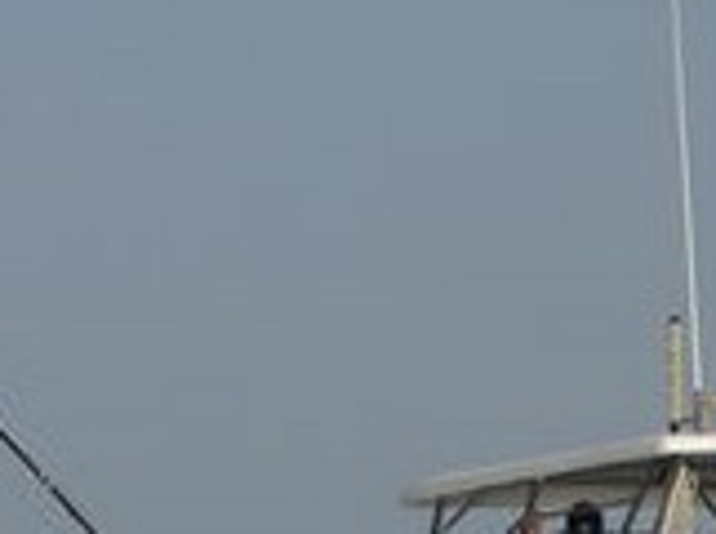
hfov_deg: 6.3
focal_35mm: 314
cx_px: 974
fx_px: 6480
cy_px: 872
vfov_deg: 4.7
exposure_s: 1/640
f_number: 6
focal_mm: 16.6
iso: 80
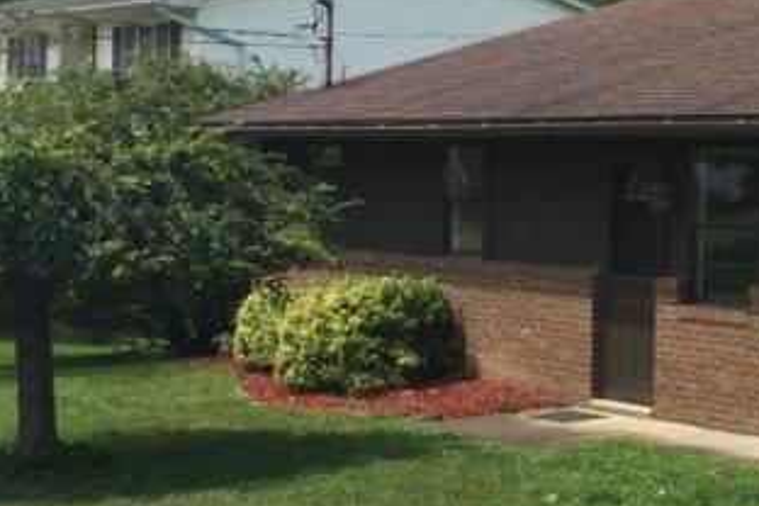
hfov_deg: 18.4
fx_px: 2087
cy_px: 221
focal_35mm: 99
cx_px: 1124
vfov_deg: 13.8
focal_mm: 4.15
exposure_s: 1/1364
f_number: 2.2
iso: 32
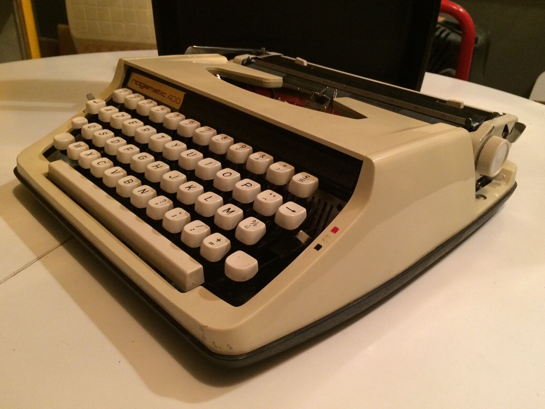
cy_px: 199
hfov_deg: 60.0
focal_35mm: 30
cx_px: 270
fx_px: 472
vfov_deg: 46.8
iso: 320
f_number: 2.2
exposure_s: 1/17
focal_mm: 4.15
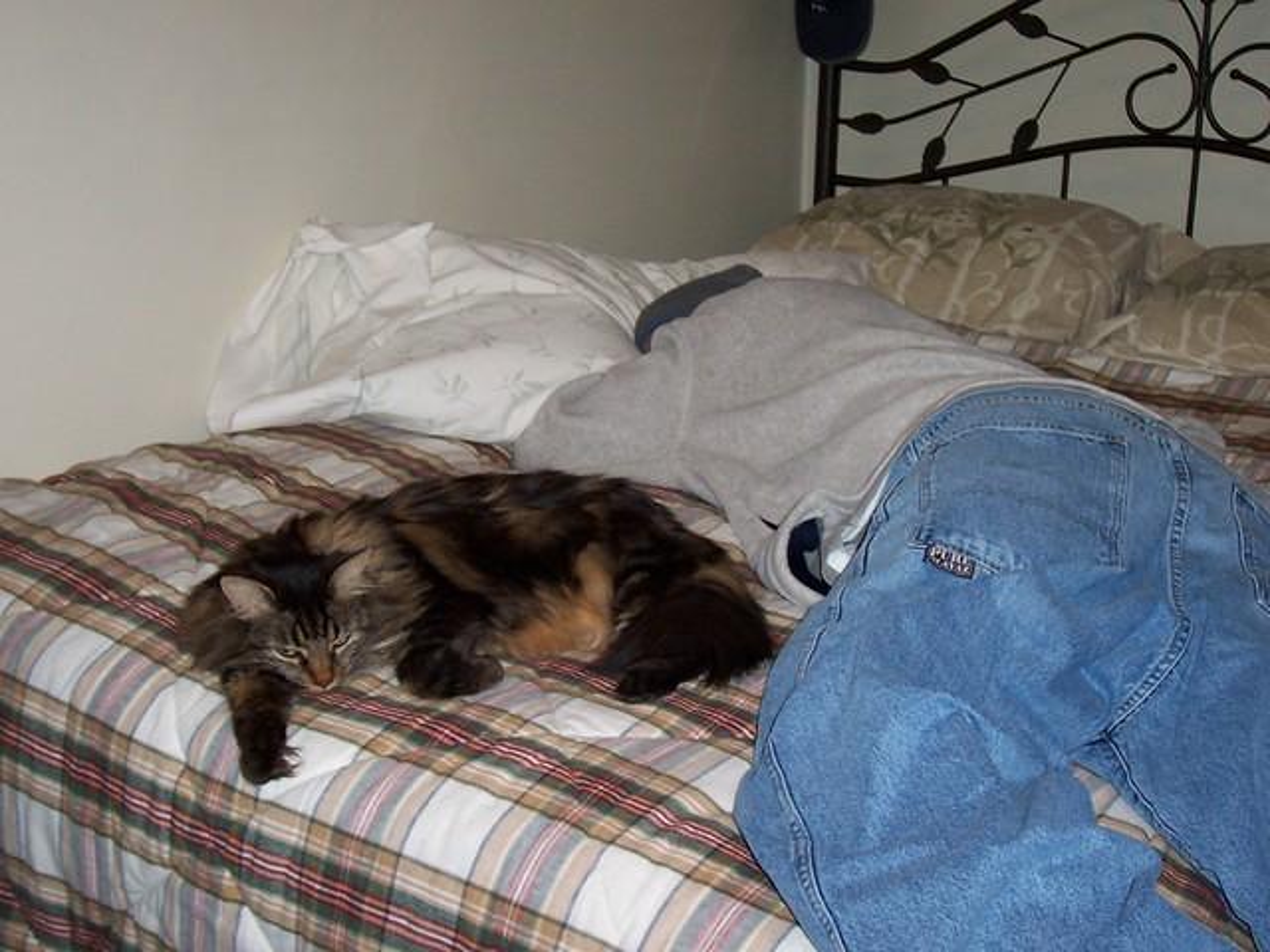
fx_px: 1688
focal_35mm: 46
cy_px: 476
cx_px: 635
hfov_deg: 41.2
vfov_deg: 31.5
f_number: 3
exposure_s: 1/60
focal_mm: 7
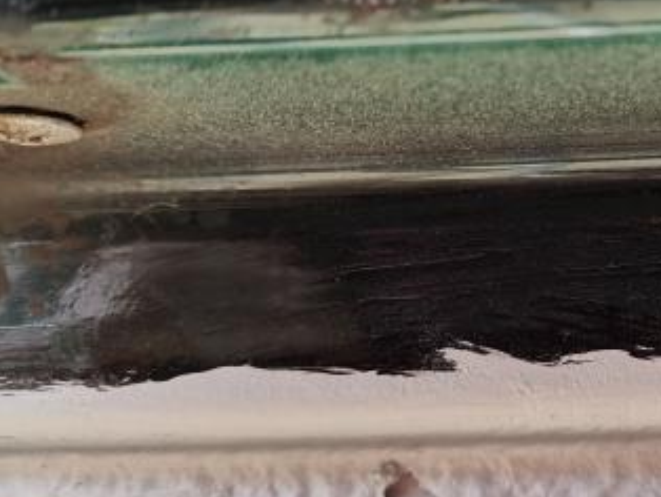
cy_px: 181
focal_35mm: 44
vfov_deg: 32.7
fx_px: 841
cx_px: 503
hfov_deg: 41.5
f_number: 1.8
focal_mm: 4.75
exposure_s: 1/180
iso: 100
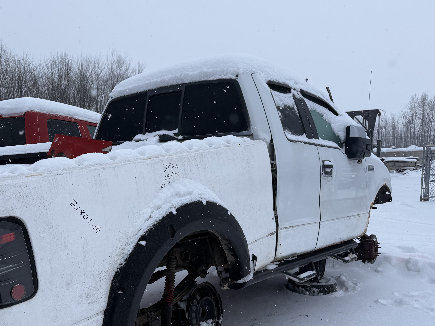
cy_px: 206
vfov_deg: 38.4
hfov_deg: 49.1
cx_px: 138
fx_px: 465
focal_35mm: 37
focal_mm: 6.76
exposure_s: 1/543
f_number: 1.78
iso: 80
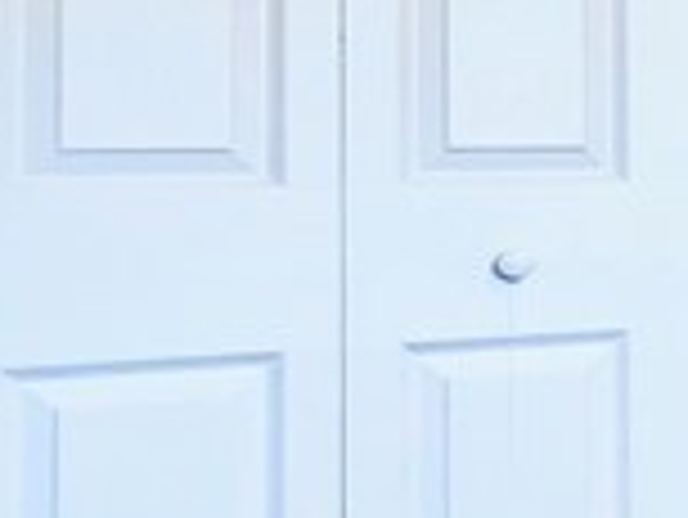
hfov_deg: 12.6
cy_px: 68
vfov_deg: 16.8
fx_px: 1730
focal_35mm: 87
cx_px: 1911
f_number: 2.2
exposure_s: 1/60
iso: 200
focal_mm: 2.2
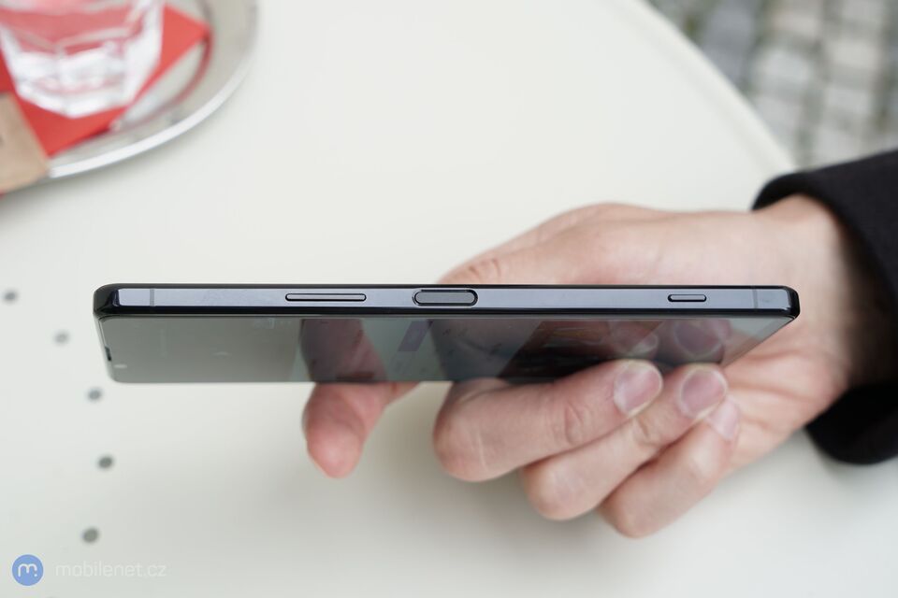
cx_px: 449
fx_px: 1272
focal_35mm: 51
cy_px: 299
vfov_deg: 26.5
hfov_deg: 38.9
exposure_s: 1/100
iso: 100
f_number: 6.3
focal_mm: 51
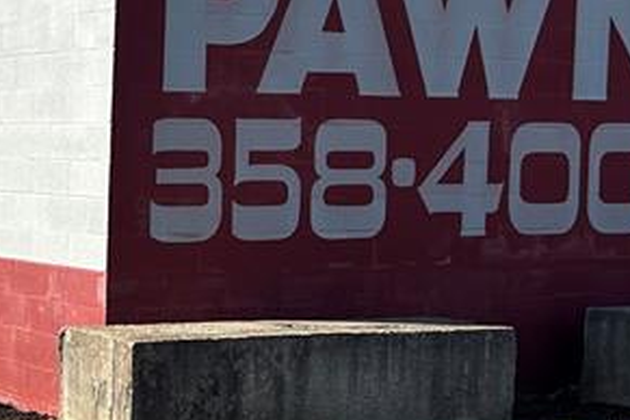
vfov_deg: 14.4
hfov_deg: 19.6
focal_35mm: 95
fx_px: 1662
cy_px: 273
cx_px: -208
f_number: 1.5
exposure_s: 1/4831
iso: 50
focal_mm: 5.7
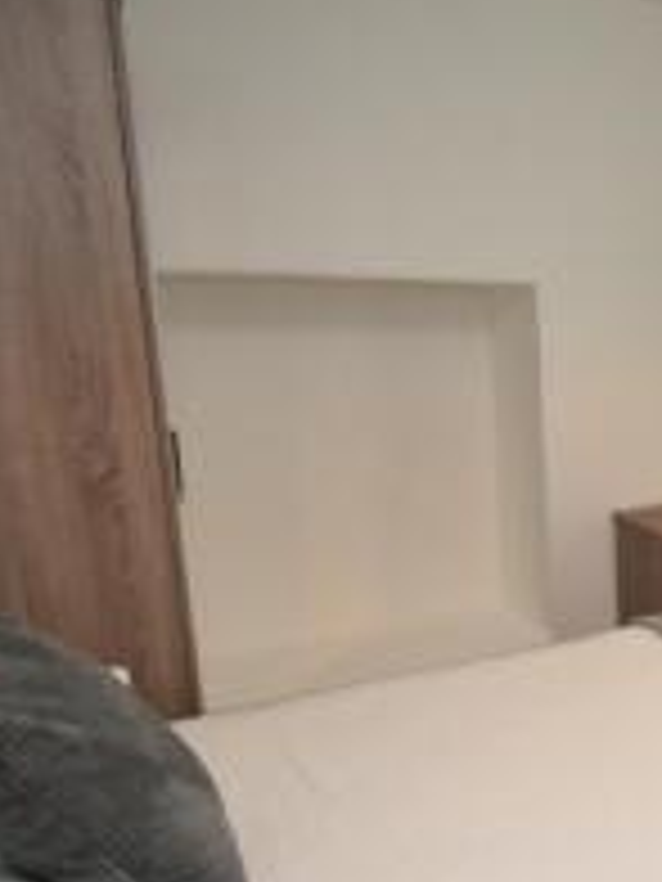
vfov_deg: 52.6
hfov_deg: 28.8
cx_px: 955
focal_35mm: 35
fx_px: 892
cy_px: 461
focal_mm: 10
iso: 800
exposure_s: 1/60
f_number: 4
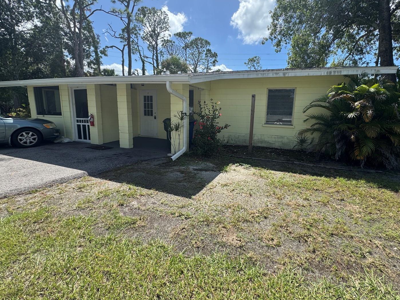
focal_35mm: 16
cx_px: 211
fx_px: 185
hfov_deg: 94.4
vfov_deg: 77.9
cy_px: 137
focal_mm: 2.22
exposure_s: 1/944
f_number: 2.2
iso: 40
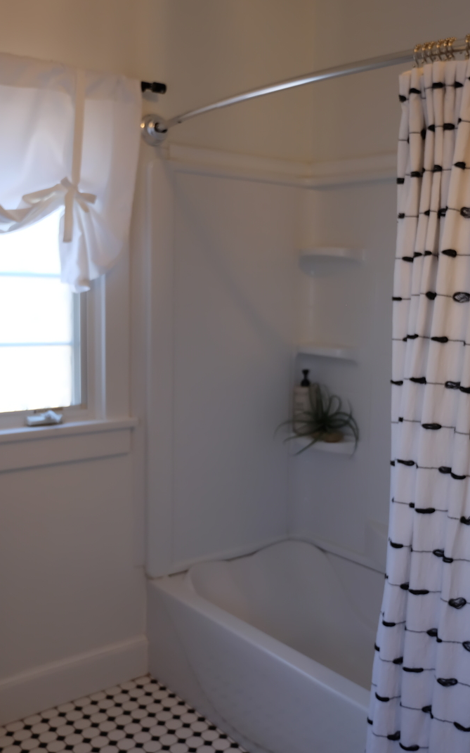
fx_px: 759
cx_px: 267
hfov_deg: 34.4
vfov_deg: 52.8
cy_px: 376
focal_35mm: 37
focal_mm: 16
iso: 400
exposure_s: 1/40
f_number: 3.5
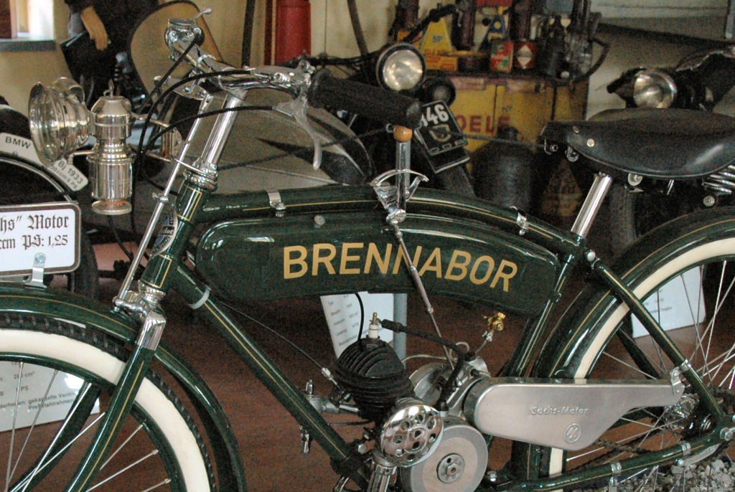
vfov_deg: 40.1
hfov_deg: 57.2
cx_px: 368
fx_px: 675
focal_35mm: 33
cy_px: 246
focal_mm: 22
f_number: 5
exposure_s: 1/100
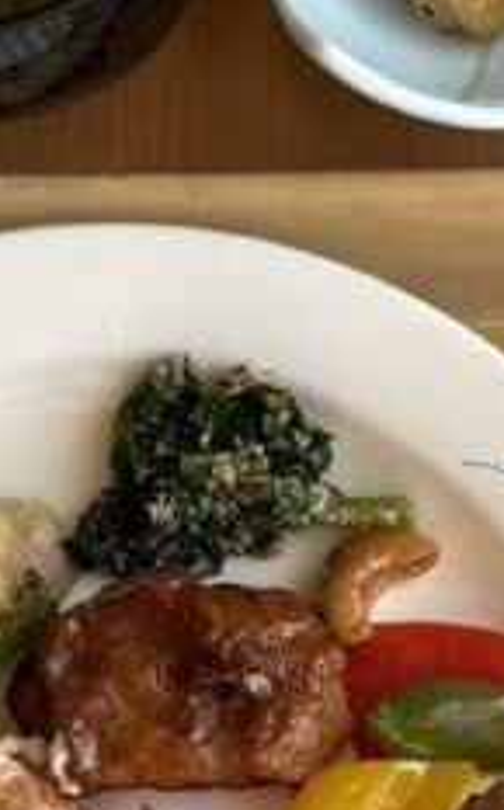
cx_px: 421
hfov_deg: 10.2
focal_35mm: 128
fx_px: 2822
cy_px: 737
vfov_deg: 16.1
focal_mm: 5.96
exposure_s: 1/388
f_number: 1.6
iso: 50
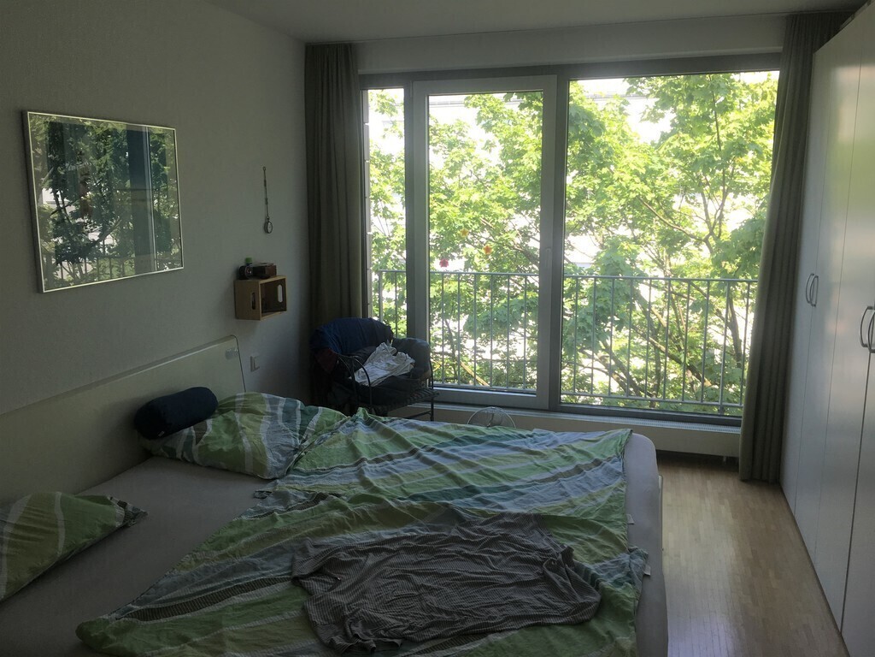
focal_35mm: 29
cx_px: 438
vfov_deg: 48.2
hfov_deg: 61.7
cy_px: 328
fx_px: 733
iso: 25
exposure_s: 1/153
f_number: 2.2
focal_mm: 4.15
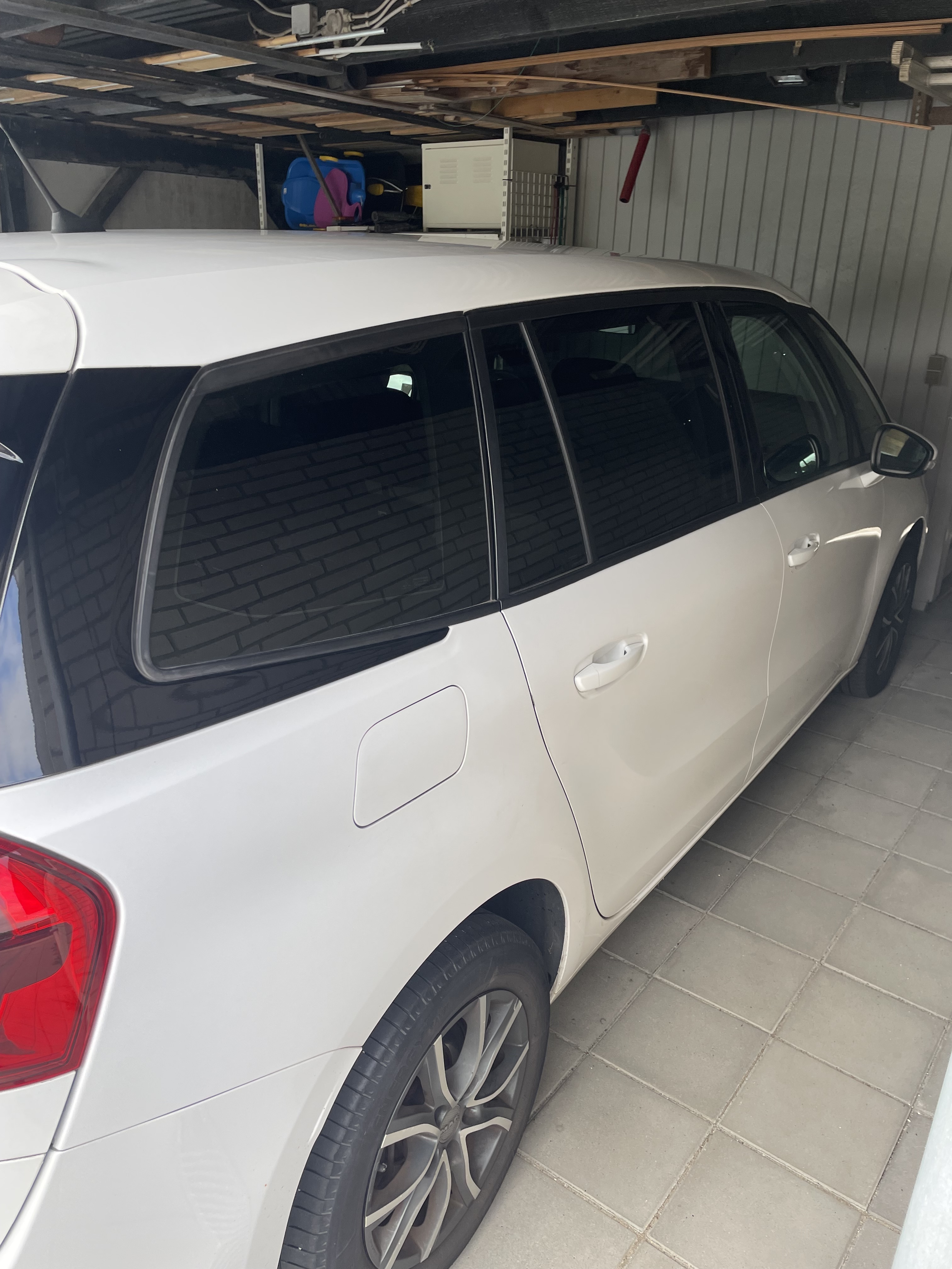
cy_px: 634
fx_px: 953
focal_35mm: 26
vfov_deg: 67.3
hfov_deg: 53.1
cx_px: 476
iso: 32
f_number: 1.6
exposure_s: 1/262
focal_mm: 4.2
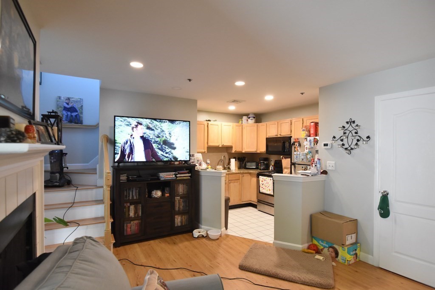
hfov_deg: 90.0
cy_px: 145
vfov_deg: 67.4
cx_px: 218
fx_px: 218
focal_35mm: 18
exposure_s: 1/60
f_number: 4
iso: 1800
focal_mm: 12
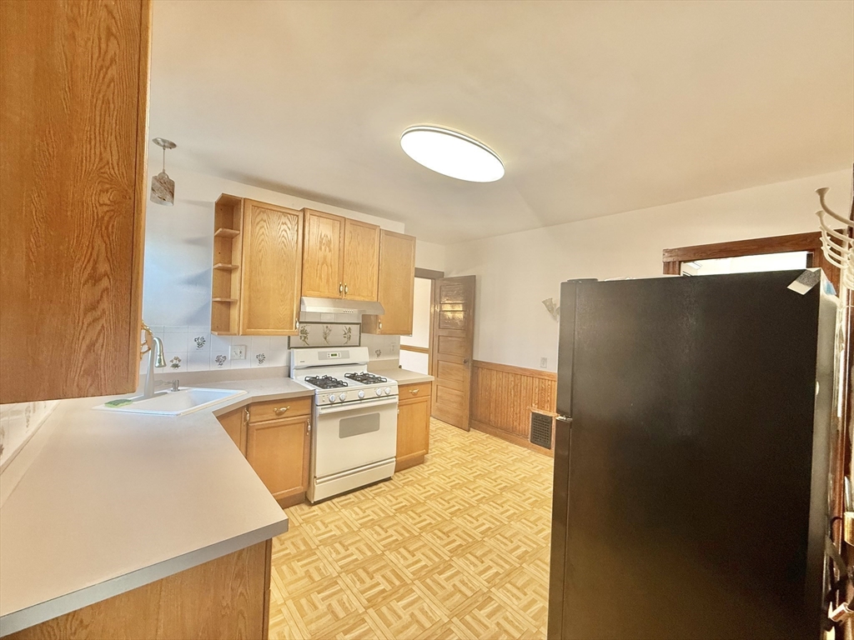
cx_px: 427
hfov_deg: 102.1
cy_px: 320
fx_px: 345
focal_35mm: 14
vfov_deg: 85.7
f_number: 2.2
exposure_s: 1/60
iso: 250
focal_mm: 2.22
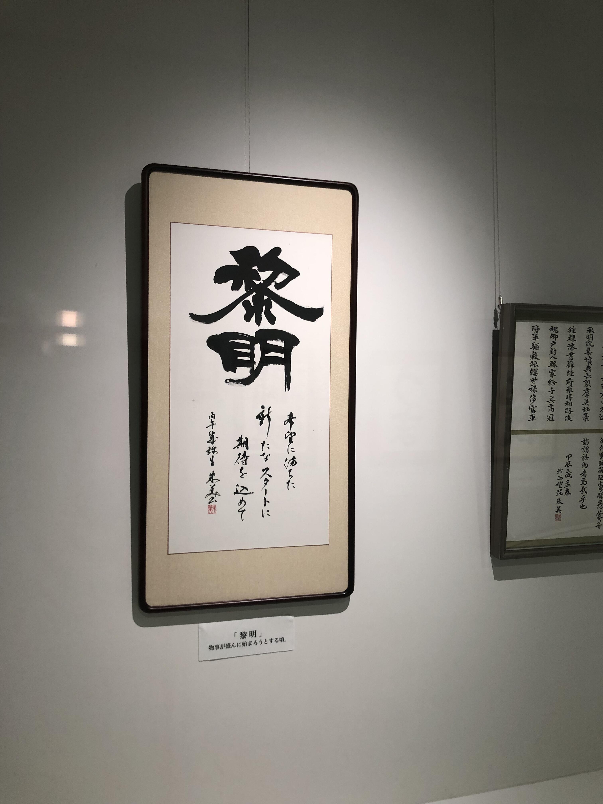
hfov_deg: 49.7
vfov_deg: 63.4
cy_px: 402
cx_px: 302
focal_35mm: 28
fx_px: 650
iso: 32
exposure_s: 1/30
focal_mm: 4
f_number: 1.8
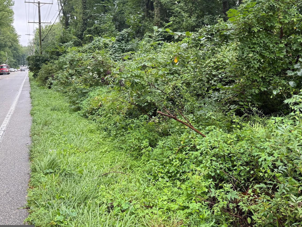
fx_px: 314
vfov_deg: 39.1
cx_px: 206
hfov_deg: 50.3
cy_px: 73
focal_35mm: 36
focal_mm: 6.76
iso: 80
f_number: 1.78
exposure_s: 1/121
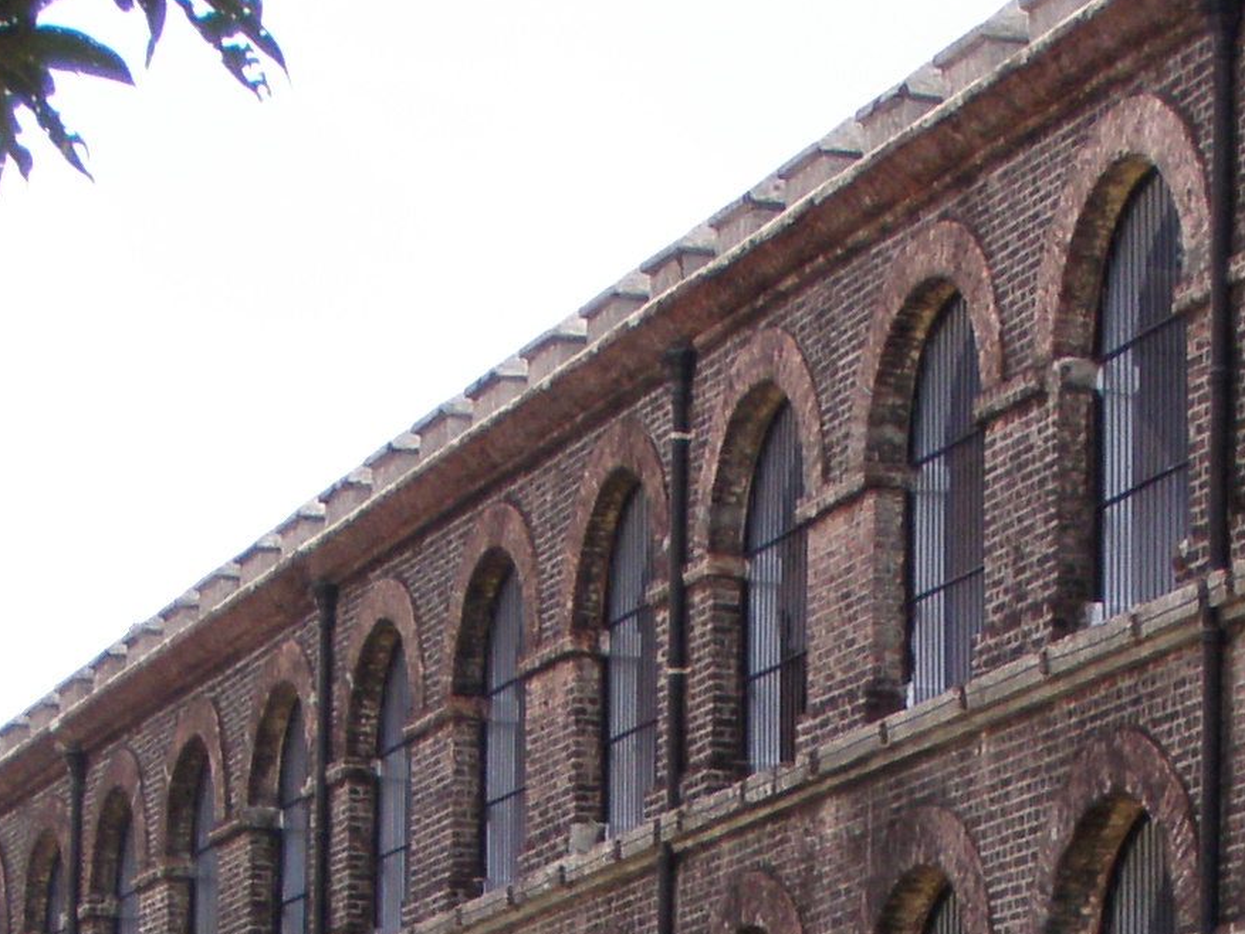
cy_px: 1296
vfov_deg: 9.2
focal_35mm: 158
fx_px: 5683
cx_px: 916
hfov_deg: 12.5
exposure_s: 1/320
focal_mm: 6.7
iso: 80
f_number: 3.5
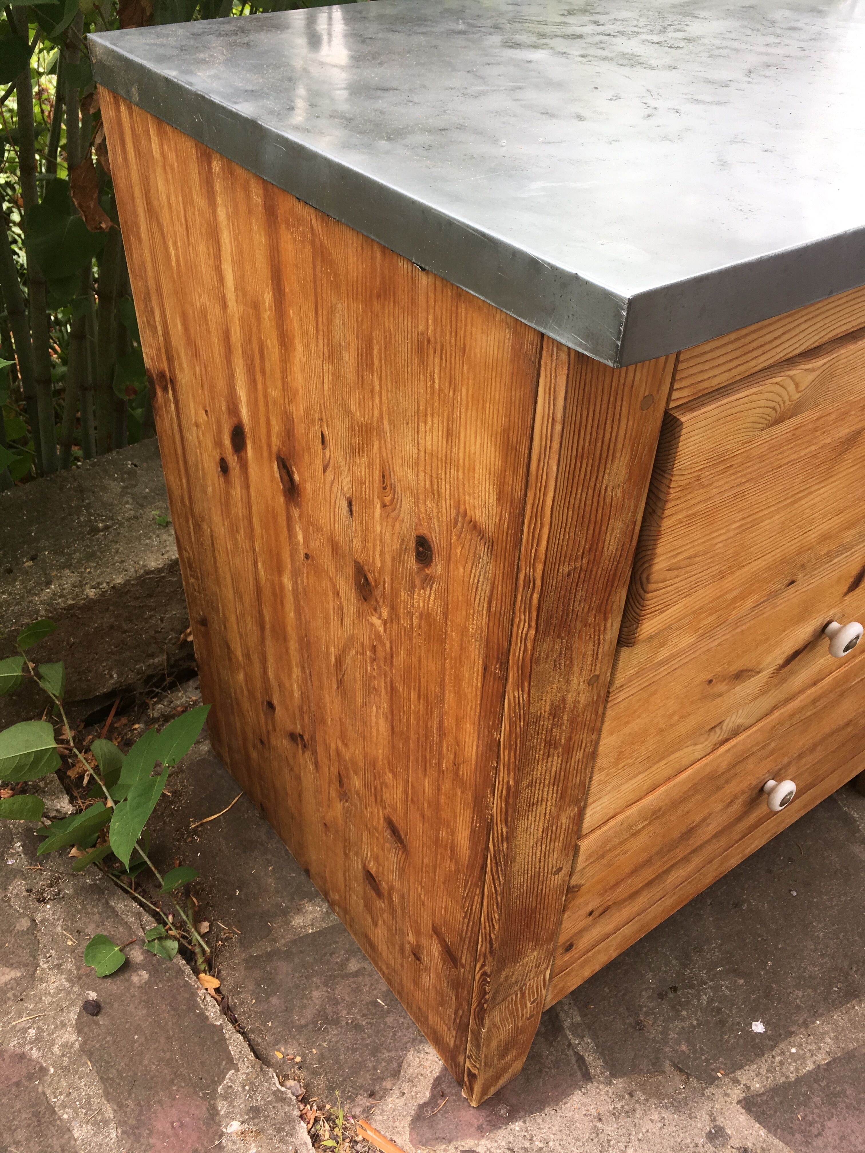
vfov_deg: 61.7
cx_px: 432
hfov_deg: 48.2
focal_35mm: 29
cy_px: 576
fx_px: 966
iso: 25
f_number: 2.2
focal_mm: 4.15
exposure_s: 1/212
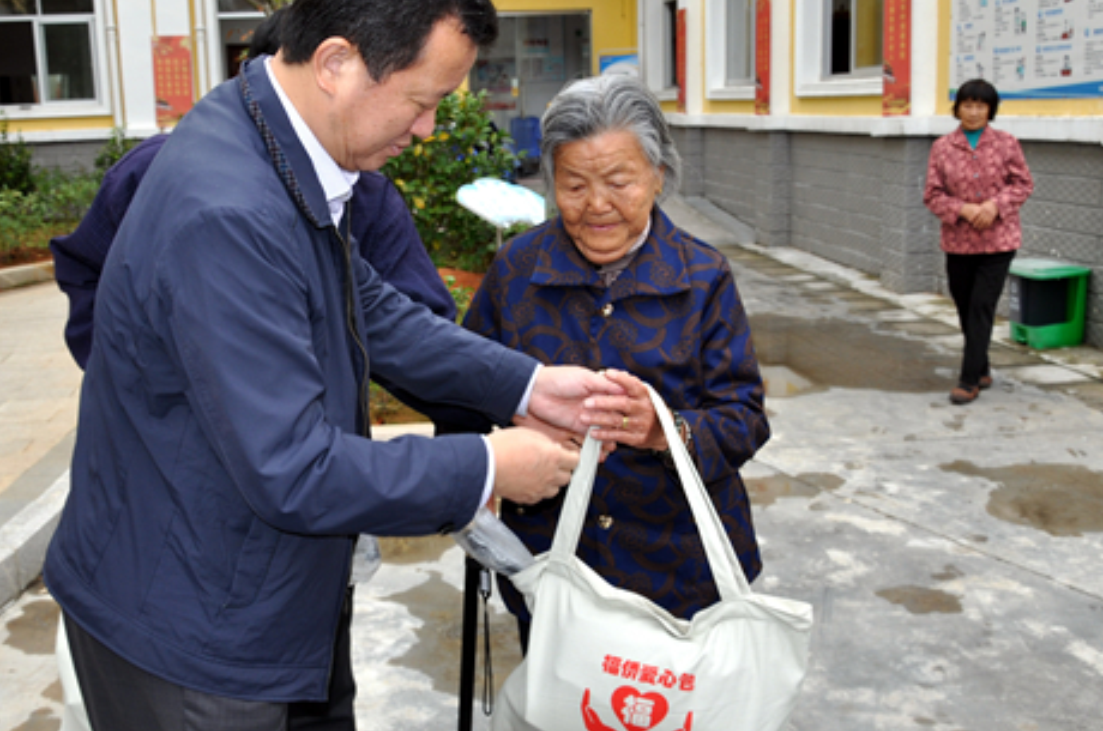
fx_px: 1315
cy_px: 364
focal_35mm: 43
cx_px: 513
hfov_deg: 45.5
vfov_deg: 31.1
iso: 200
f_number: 6.3
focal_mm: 22
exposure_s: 1/200
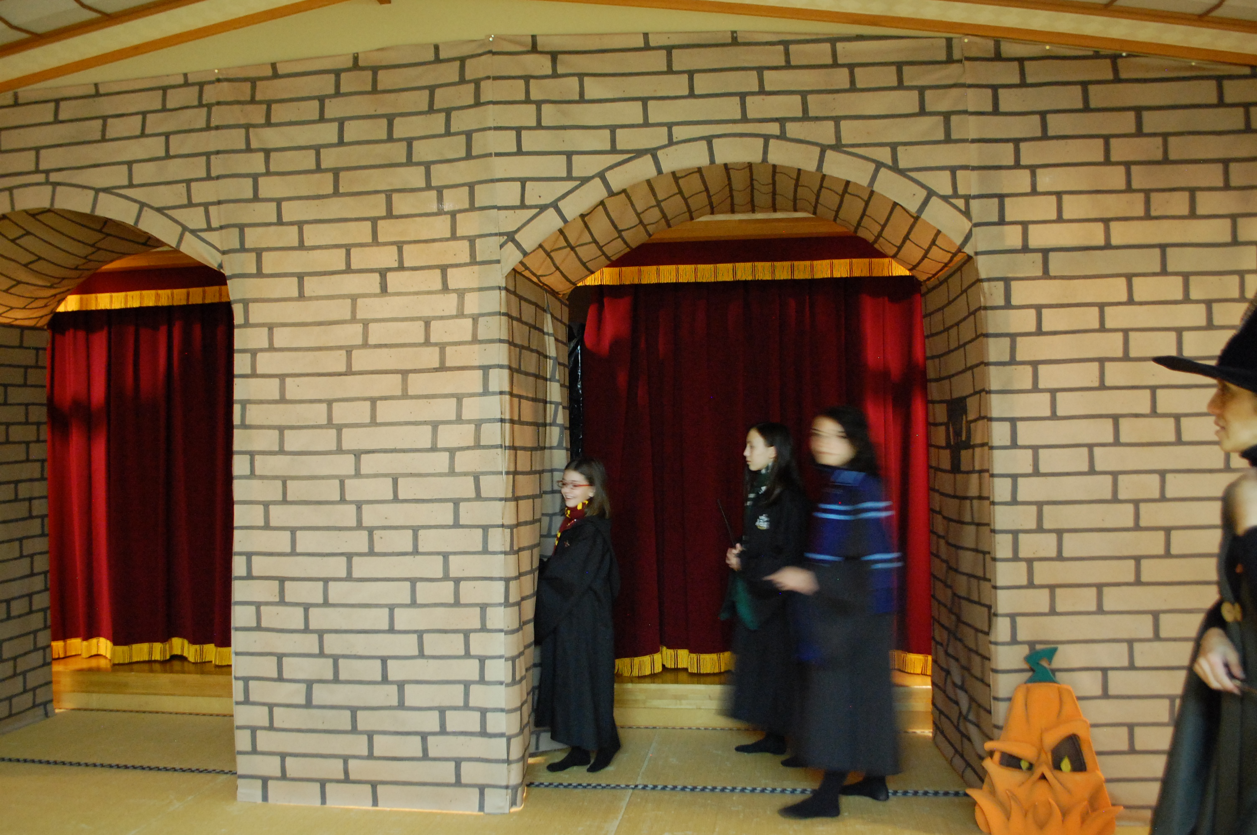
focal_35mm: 27
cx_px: 628
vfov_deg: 47.8
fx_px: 942
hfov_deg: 67.4
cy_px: 418
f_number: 3.8
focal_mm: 18
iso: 1600
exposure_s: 1/4
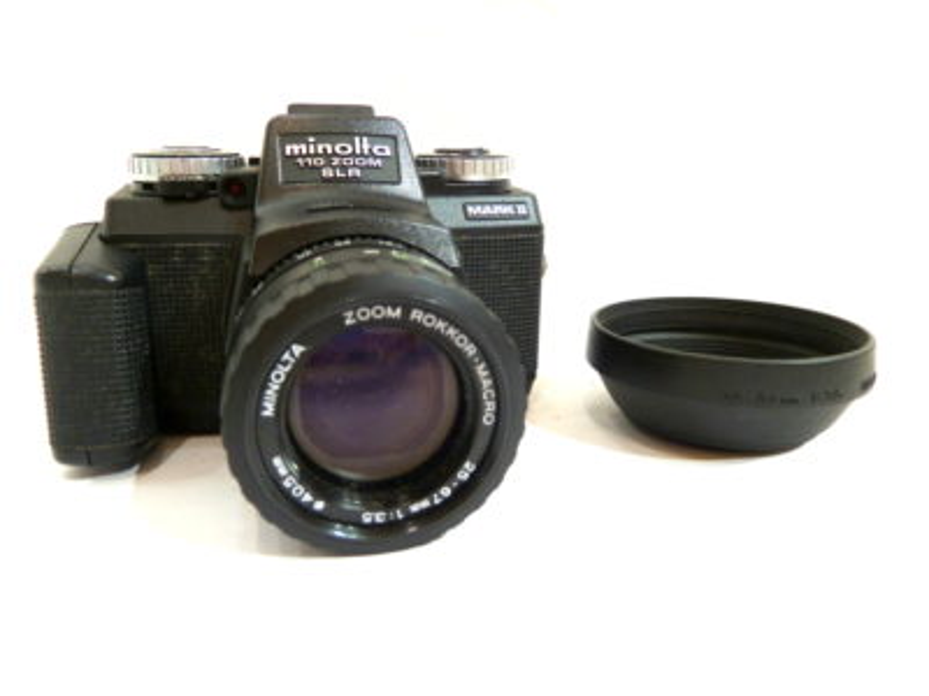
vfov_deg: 54.9
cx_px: 464
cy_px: 348
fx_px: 671
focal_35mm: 25
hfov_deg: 69.4
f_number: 3.3
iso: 80
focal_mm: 4.1
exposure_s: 1/30
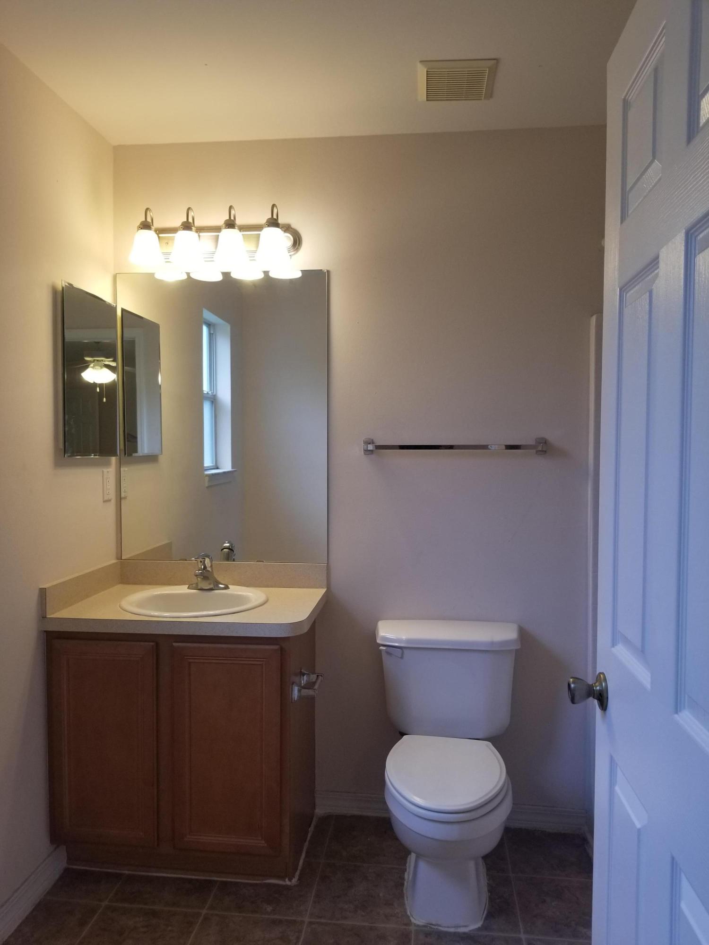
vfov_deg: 67.3
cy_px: 472
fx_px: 710
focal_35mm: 26
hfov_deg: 53.1
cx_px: 354
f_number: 1.7
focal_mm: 4.3
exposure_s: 1/120
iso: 64
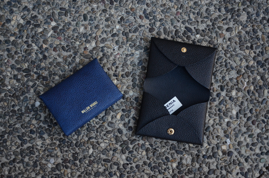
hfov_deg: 33.5
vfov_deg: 22.5
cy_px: 89
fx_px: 447
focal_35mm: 60
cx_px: 134
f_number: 4.5
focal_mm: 40
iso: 1000
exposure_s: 1/400
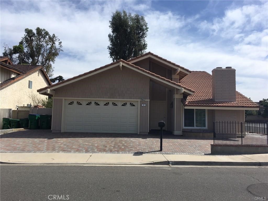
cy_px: 100
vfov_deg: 48.2
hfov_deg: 61.7
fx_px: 225
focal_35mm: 29
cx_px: 134
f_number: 2.2
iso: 25
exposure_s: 1/2404
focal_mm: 4.15
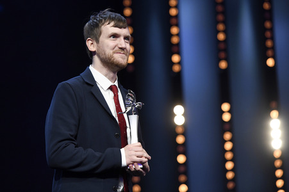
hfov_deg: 12.8
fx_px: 1283
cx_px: 144
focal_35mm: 160
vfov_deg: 8.6
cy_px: 96
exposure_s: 1/320
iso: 3200
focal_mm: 160
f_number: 3.5
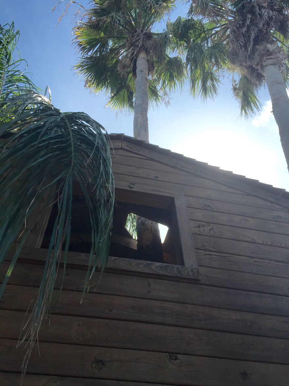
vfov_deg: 61.7
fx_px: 323
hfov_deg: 48.2
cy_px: 193
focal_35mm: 29
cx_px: 144
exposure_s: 1/3300
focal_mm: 4.15
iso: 32
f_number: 2.2
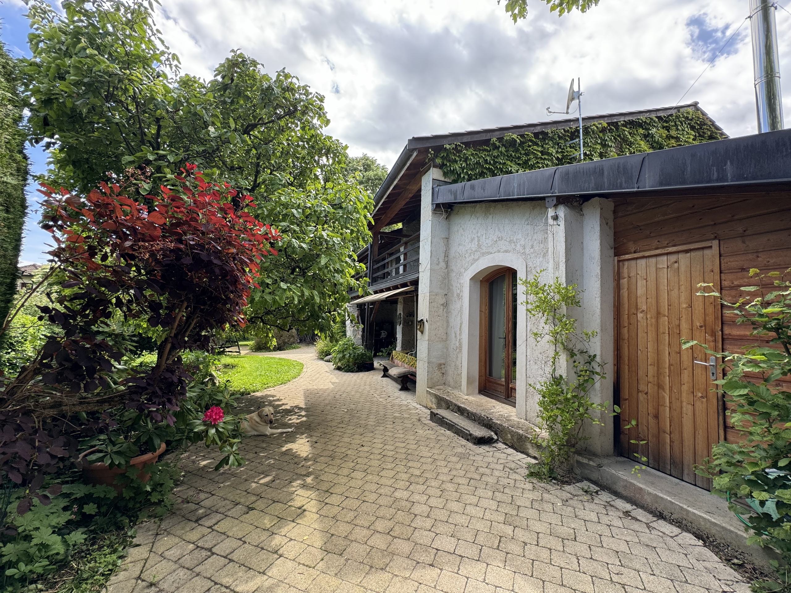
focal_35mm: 14
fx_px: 320
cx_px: 396
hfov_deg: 102.1
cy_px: 296
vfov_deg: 85.7
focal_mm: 2.22
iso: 40
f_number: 2.2
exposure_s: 1/249
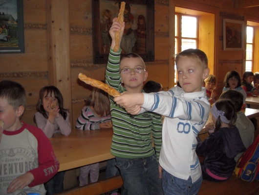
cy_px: 98
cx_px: 130
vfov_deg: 40.7
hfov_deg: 52.6
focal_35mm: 35
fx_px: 262
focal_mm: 5.7
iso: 200
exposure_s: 1/60
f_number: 2.8
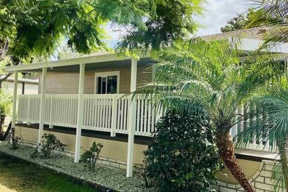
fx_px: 376
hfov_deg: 40.9
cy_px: 80
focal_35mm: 47
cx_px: 212
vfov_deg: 28.6
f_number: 1.8
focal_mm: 3
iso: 25
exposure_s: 1/759
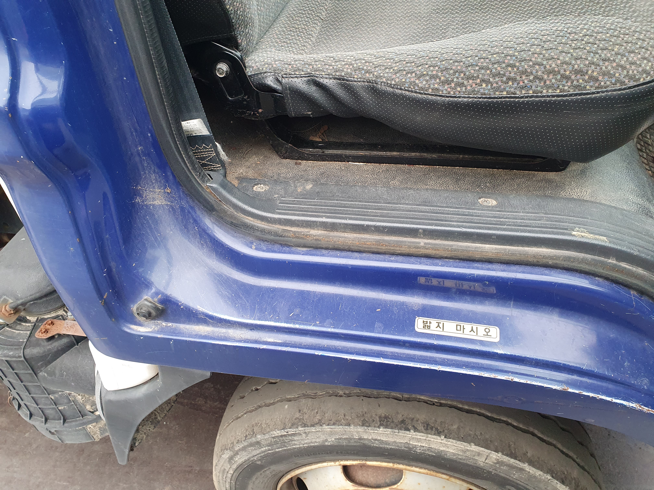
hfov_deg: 67.3
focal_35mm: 26
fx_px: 491
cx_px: 327
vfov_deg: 53.1
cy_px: 245
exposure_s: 1/120
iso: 200
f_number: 2.4
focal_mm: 4.32
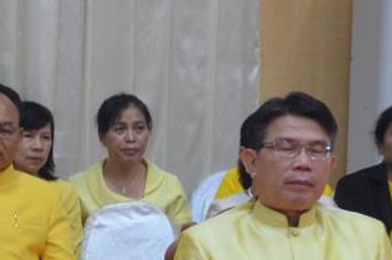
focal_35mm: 155
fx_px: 1685
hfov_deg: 12.4
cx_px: -253
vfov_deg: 8.7
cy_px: 353
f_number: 3.8
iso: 800
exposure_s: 1/30
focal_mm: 20
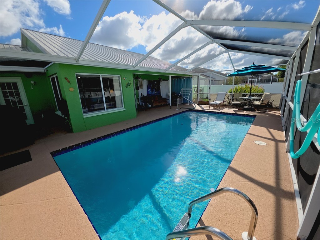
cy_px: 120
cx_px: 160
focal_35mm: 13
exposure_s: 1/1736
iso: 40
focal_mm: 2.2
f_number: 1.9
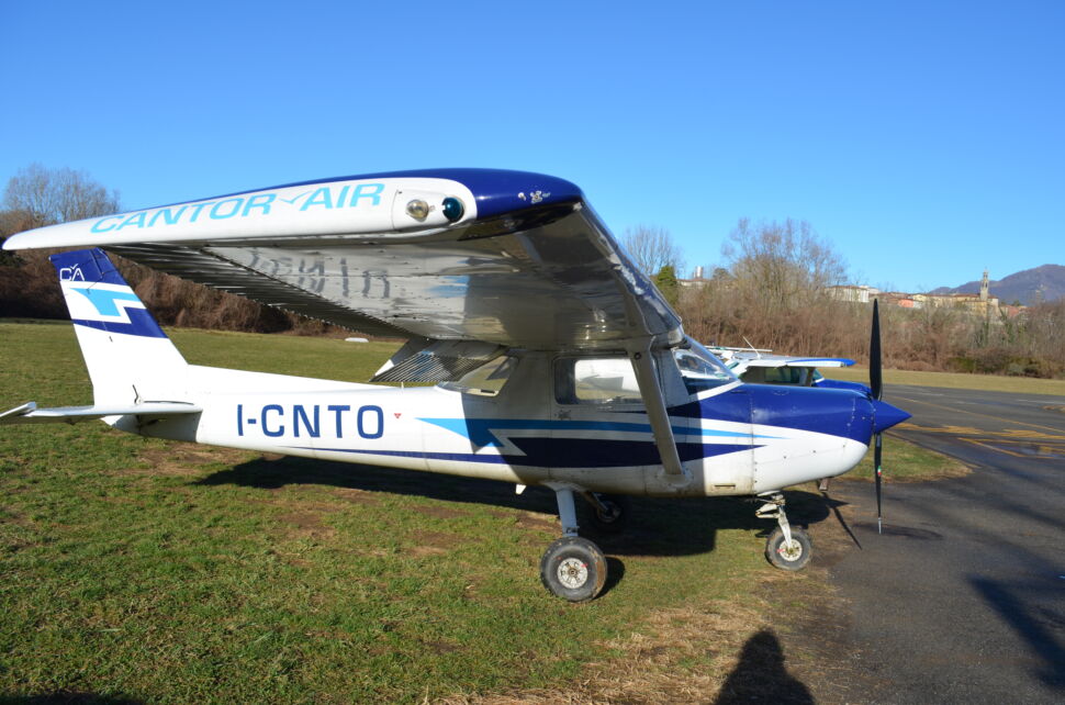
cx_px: 532
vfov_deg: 47.7
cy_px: 352
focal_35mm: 27
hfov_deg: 67.5
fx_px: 797
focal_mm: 18
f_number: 9
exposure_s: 1/320
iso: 100
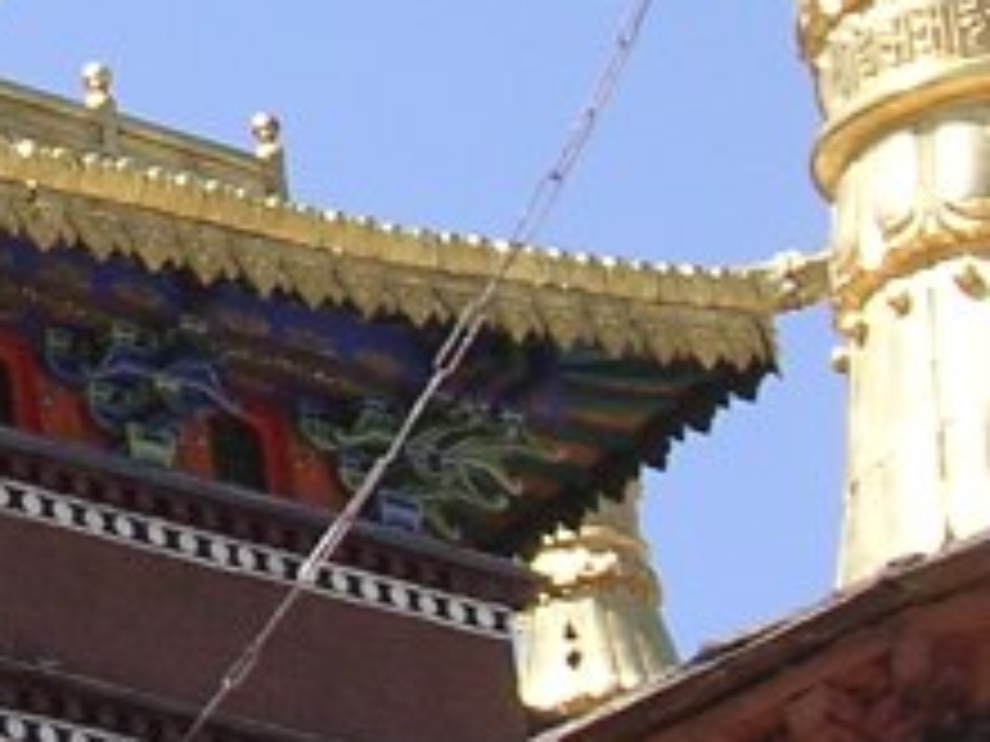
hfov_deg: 7.3
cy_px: -252
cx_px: -1026
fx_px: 7464
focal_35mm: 261
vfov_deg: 5.7
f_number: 3.3
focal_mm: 8.5
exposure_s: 1/354
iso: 100
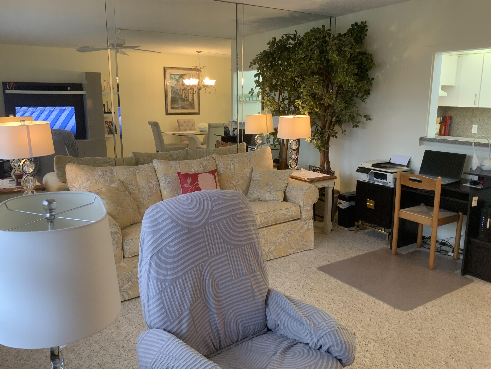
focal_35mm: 29
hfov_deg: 61.7
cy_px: 184
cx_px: 246
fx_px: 411
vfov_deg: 48.2
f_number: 1.8
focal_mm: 3
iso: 125
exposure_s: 1/60
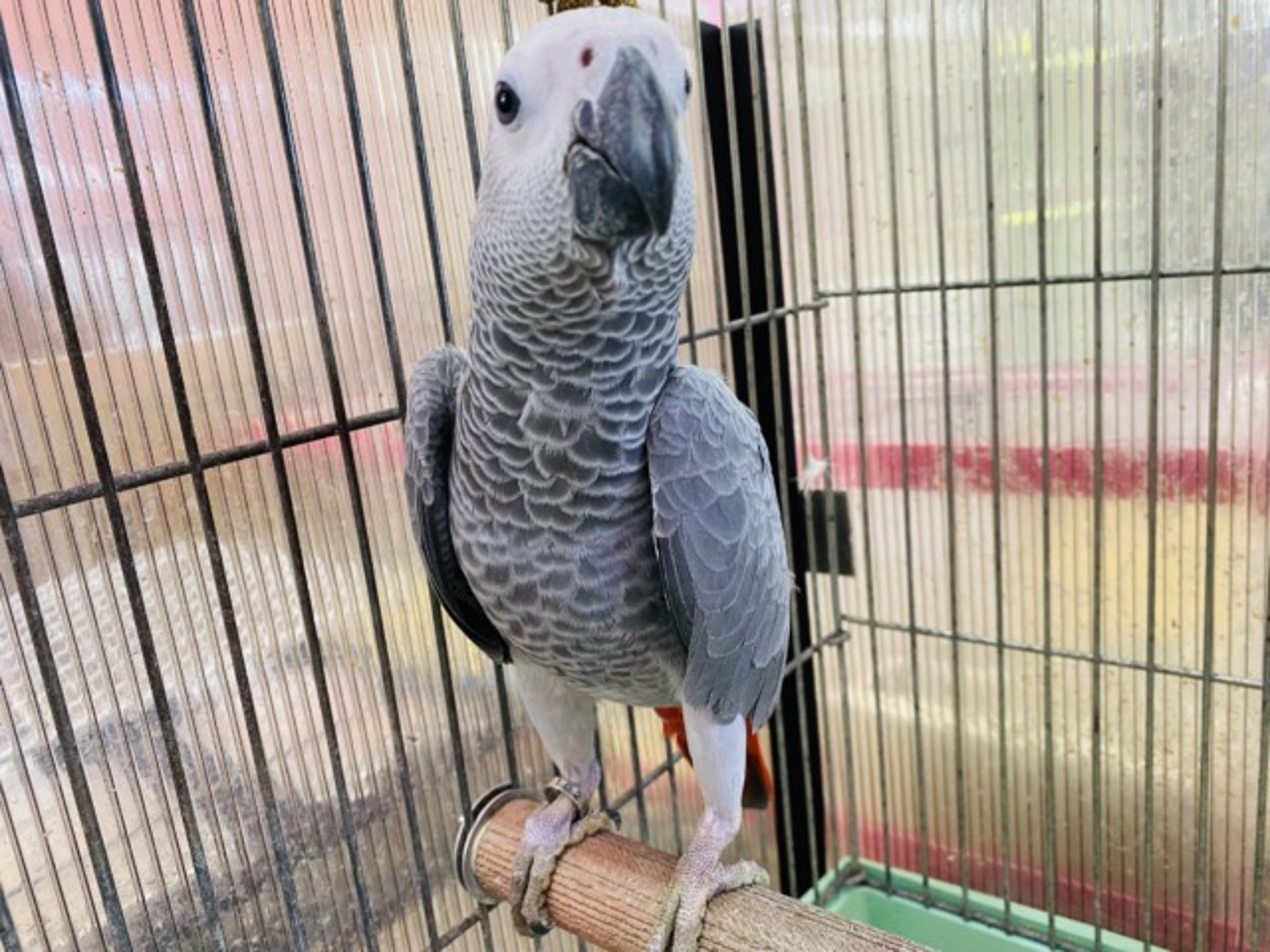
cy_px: 476
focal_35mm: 26
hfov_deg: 67.3
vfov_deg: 53.1
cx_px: 635
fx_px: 954
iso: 80
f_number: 1.8
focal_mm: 4.25
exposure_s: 1/50
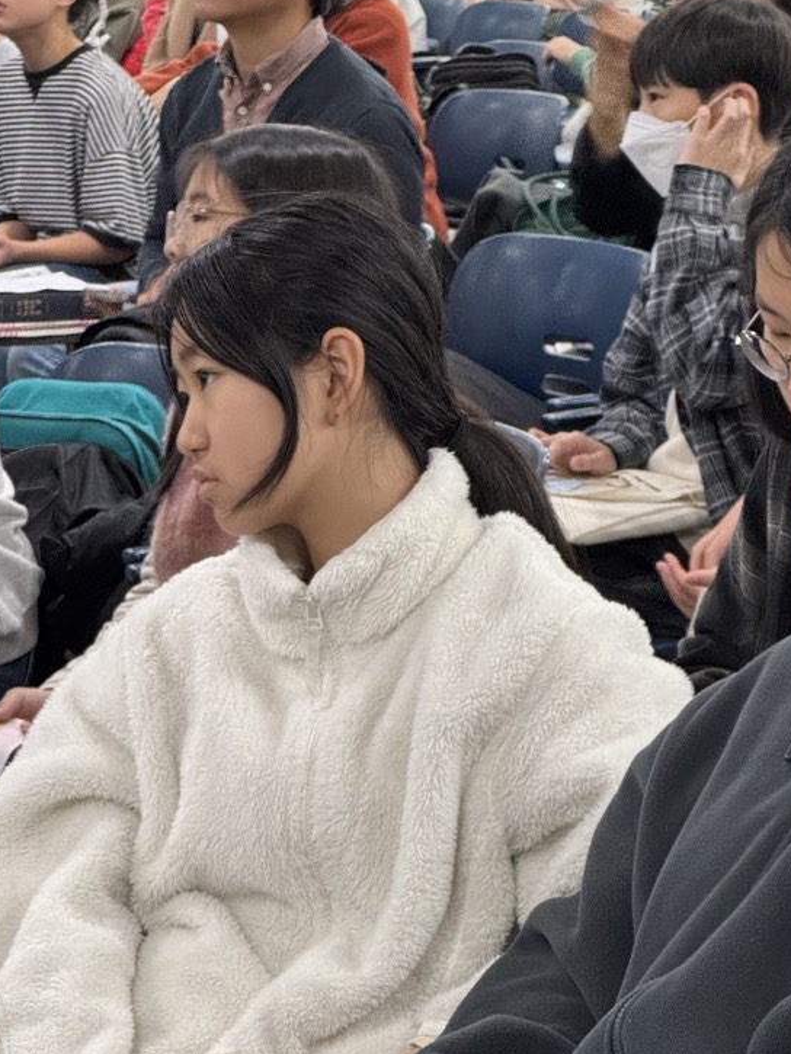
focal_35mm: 136
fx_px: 4142
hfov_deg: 10.9
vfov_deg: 14.5
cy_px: 525
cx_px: 621
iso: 400
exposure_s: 1/60
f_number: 2.8
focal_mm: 9
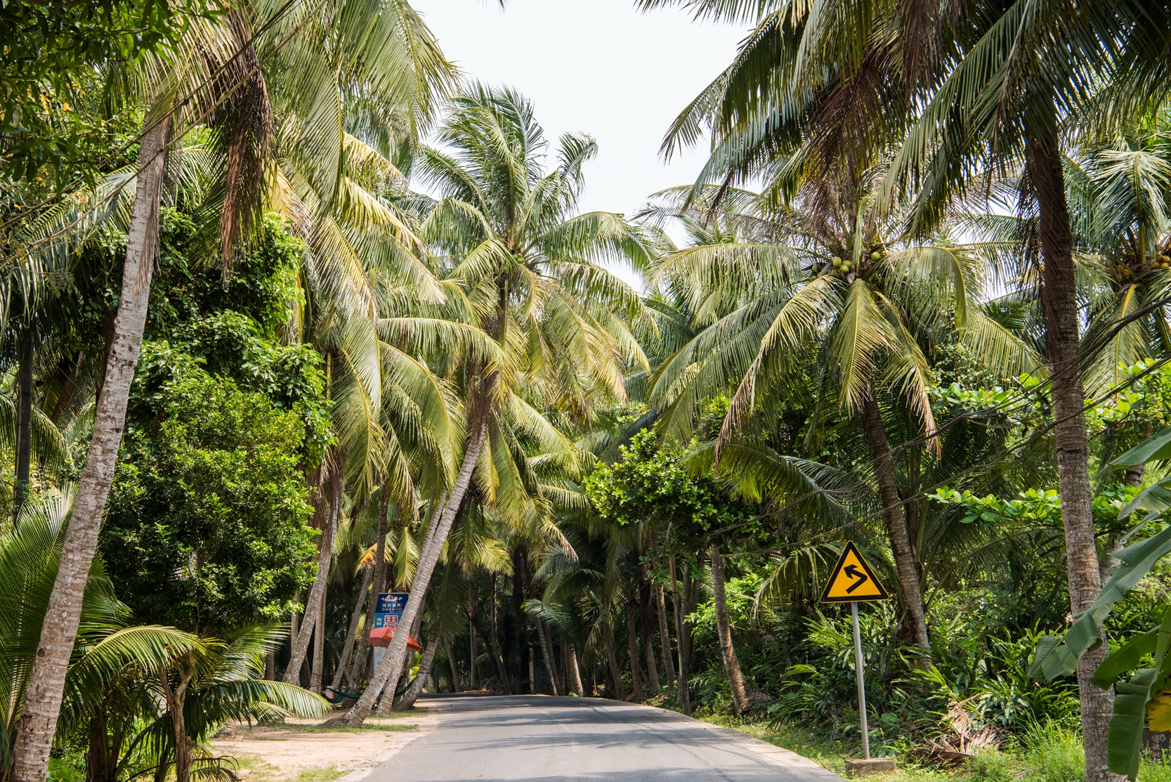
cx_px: 544
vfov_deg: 22.6
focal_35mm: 60
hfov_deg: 33.4
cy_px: 416
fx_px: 1952
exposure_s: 1/100
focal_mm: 50
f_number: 13
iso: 200
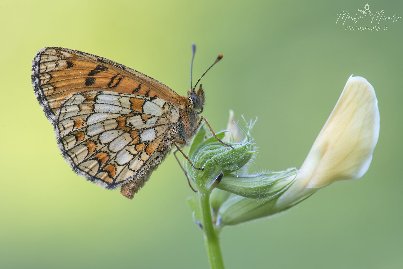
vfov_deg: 6.5
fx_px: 2362
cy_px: 135
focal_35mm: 211
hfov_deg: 9.8
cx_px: 202
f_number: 16
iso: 1250
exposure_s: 1/60
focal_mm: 210
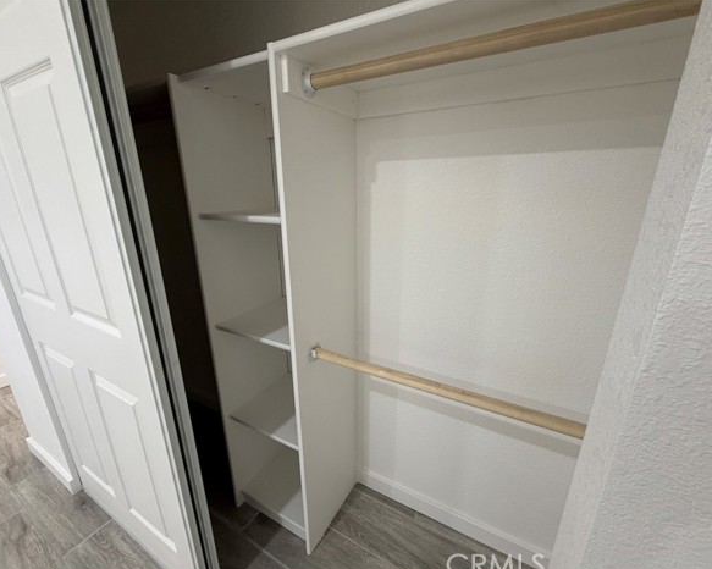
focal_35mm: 15
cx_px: 360
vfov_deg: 84.0
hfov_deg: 96.8
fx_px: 316
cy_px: 289
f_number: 2.2
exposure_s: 1/60
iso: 160
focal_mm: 2.22
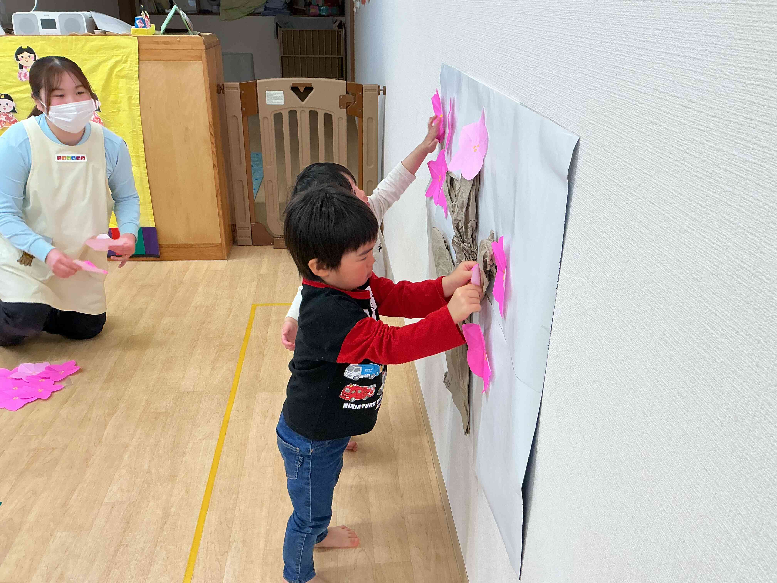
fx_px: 651
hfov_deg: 61.7
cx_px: 388
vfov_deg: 48.2
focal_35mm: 29
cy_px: 292
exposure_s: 1/100
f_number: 1.8
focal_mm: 3
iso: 50
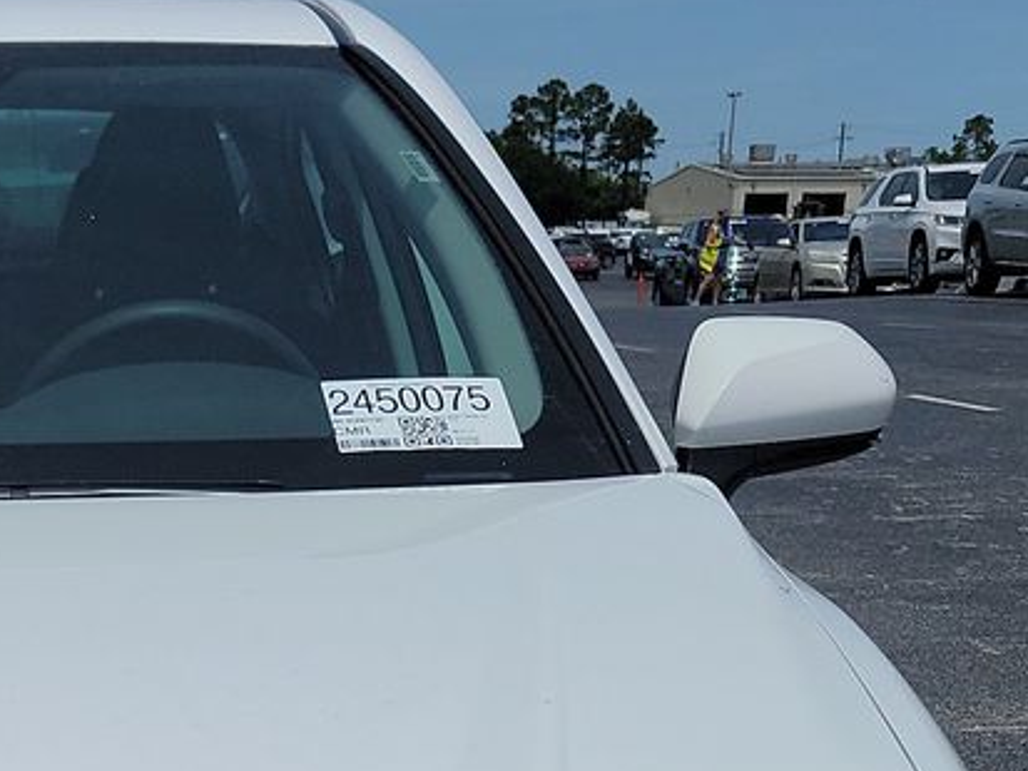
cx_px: -159
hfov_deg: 20.0
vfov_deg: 14.9
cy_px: 1102
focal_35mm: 93
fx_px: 2763
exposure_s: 1/3117
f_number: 1.8
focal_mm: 6.7
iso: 50
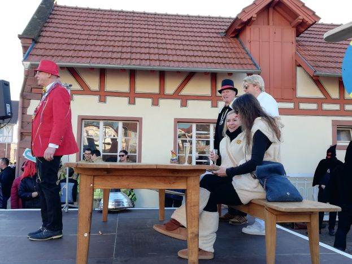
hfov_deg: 51.4
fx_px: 366
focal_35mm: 36
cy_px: 132
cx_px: 176
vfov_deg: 39.6
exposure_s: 1/191
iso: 50
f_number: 2.2
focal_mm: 3.81
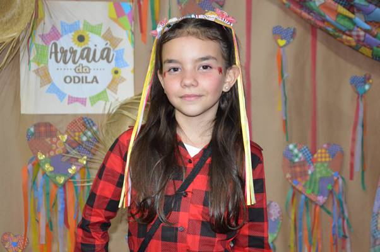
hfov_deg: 29.9
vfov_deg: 20.1
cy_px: 126
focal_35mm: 68
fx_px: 712
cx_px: 190
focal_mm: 45
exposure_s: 1/60
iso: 2200
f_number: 4.8
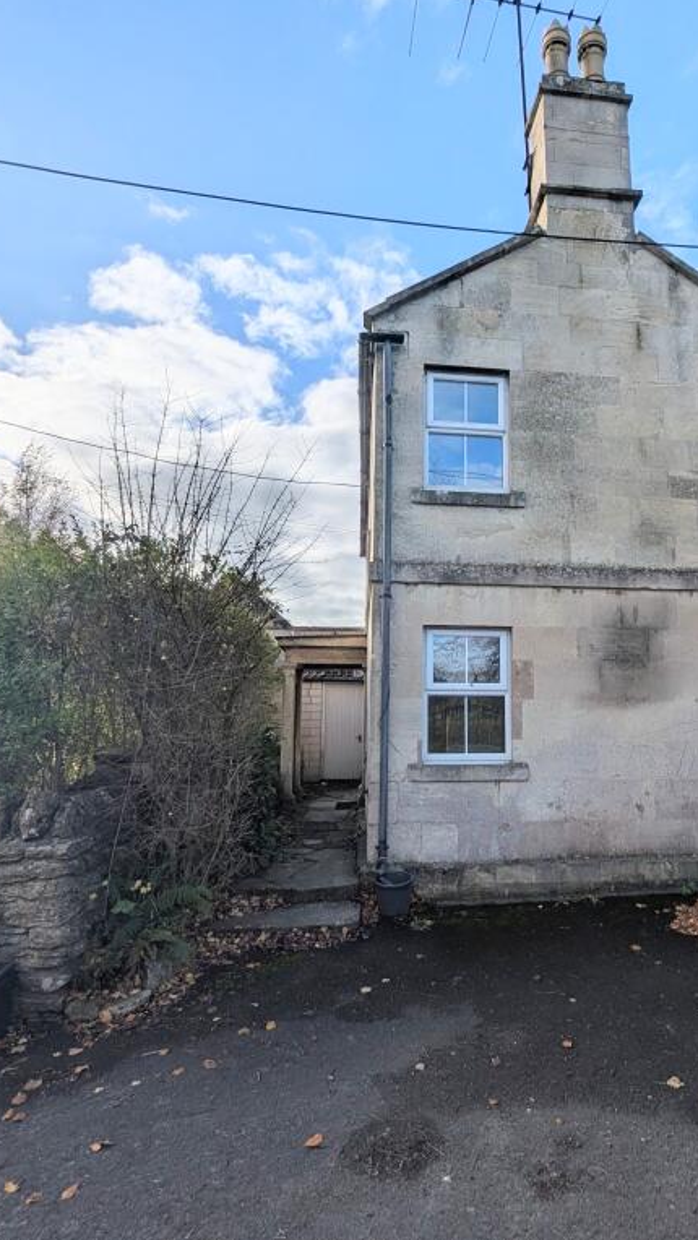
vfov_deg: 89.6
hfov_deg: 57.5
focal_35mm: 19
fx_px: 625
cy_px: 618
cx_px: 446
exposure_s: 1/2398
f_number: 2.2
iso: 28
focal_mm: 1.95
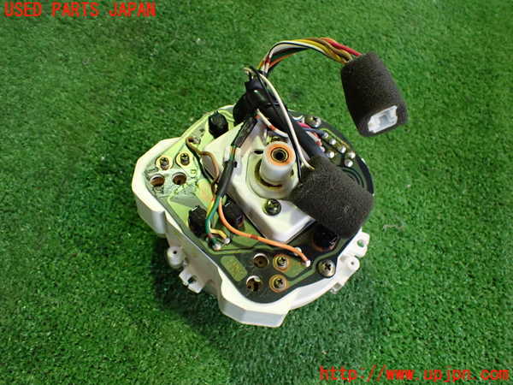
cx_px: 256
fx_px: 445
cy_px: 192
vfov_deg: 46.8
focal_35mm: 30
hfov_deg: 60.0
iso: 800
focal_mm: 5.4
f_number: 2.3
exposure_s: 1/80
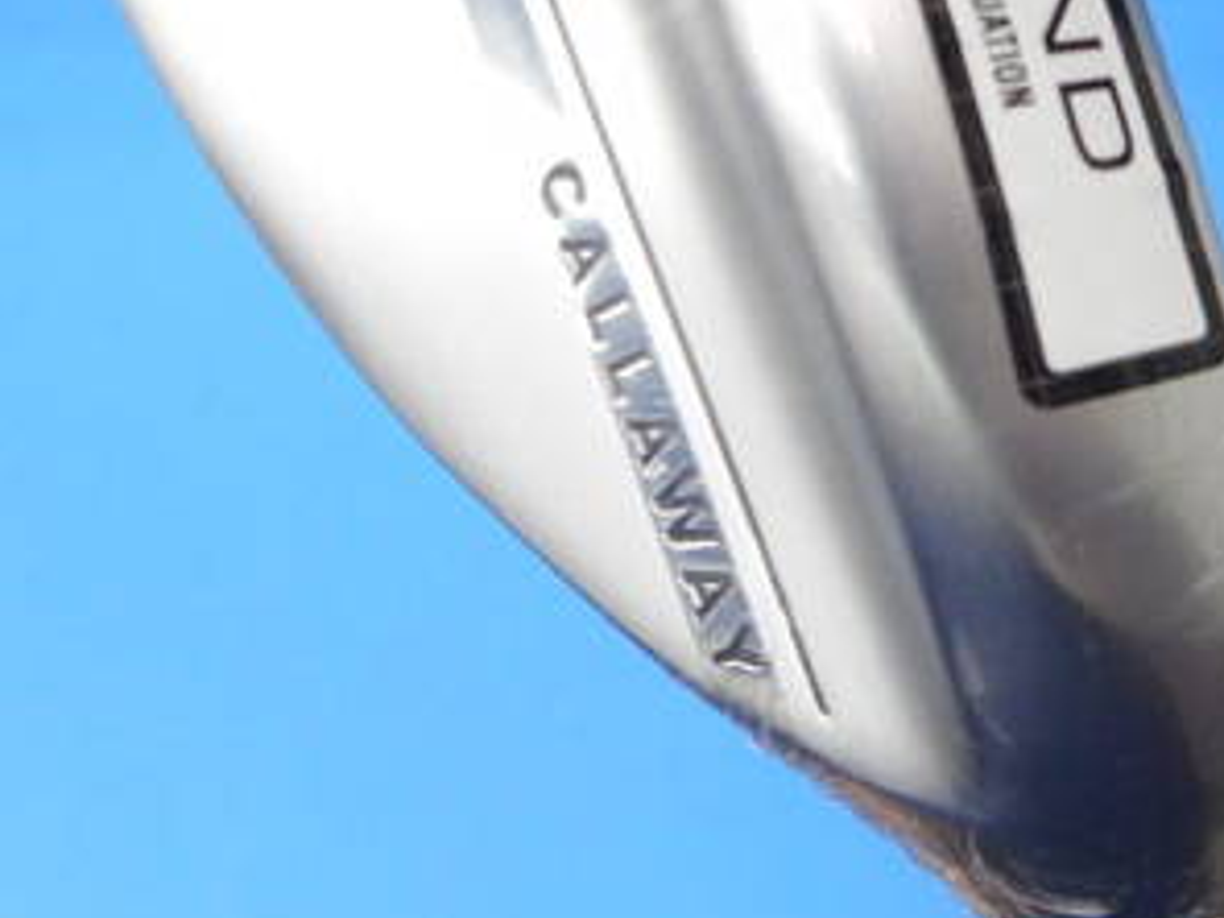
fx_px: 1909
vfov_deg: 26.1
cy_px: 87
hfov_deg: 35.4
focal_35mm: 54
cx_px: 720
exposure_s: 1/30
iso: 140
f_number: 3.7
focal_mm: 4.5
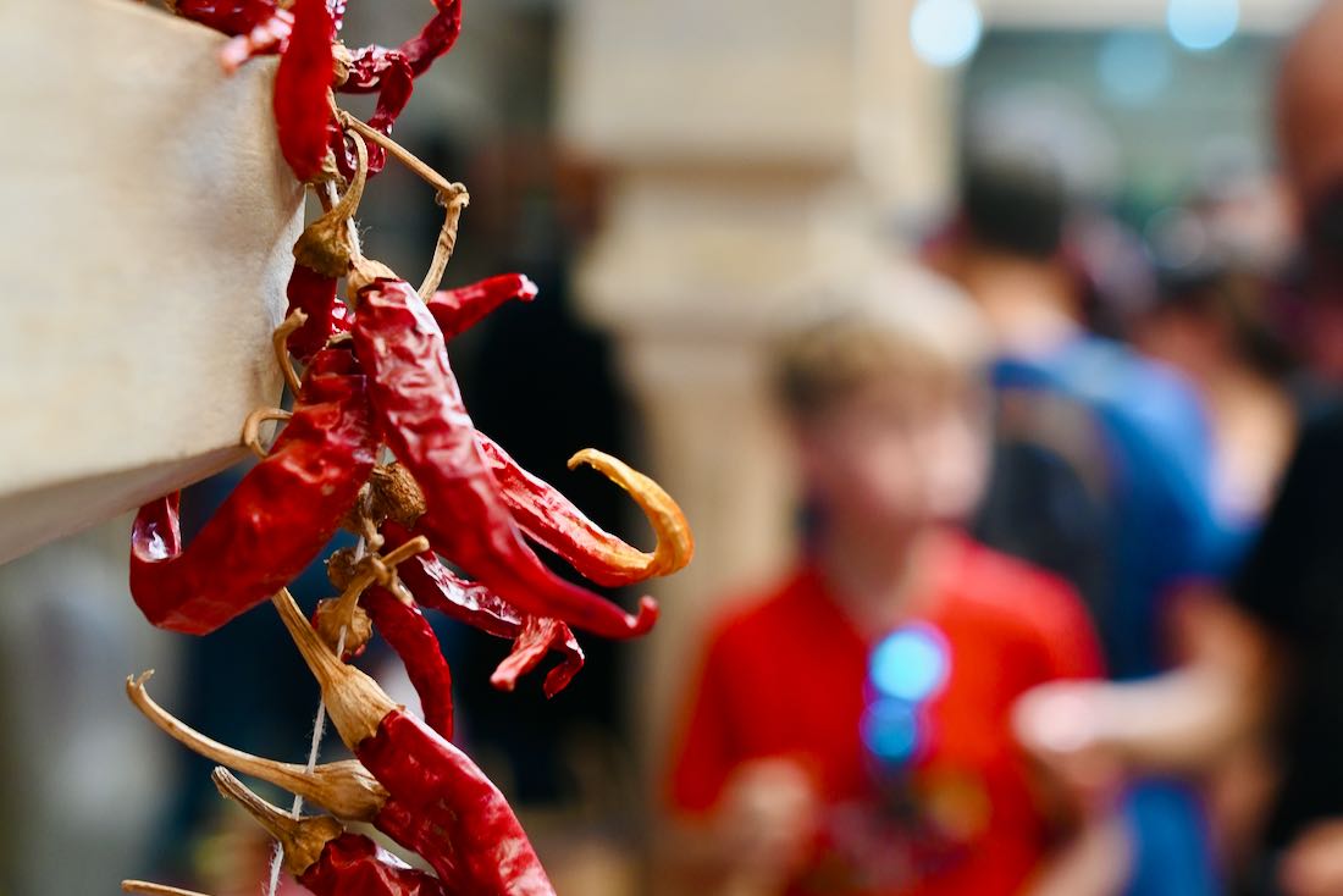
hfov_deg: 53.1
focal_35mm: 36
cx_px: 672
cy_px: 448
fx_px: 1343
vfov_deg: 36.9
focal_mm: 24
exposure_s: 1/125
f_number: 2.8
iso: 450
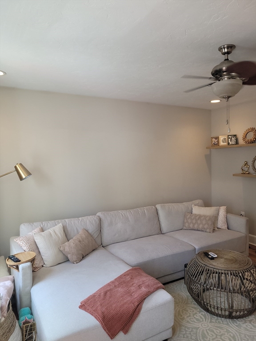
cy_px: 170
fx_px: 256
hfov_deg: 53.1
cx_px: 128
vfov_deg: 67.3
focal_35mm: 26
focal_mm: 5.4
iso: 100
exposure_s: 1/60
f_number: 1.8
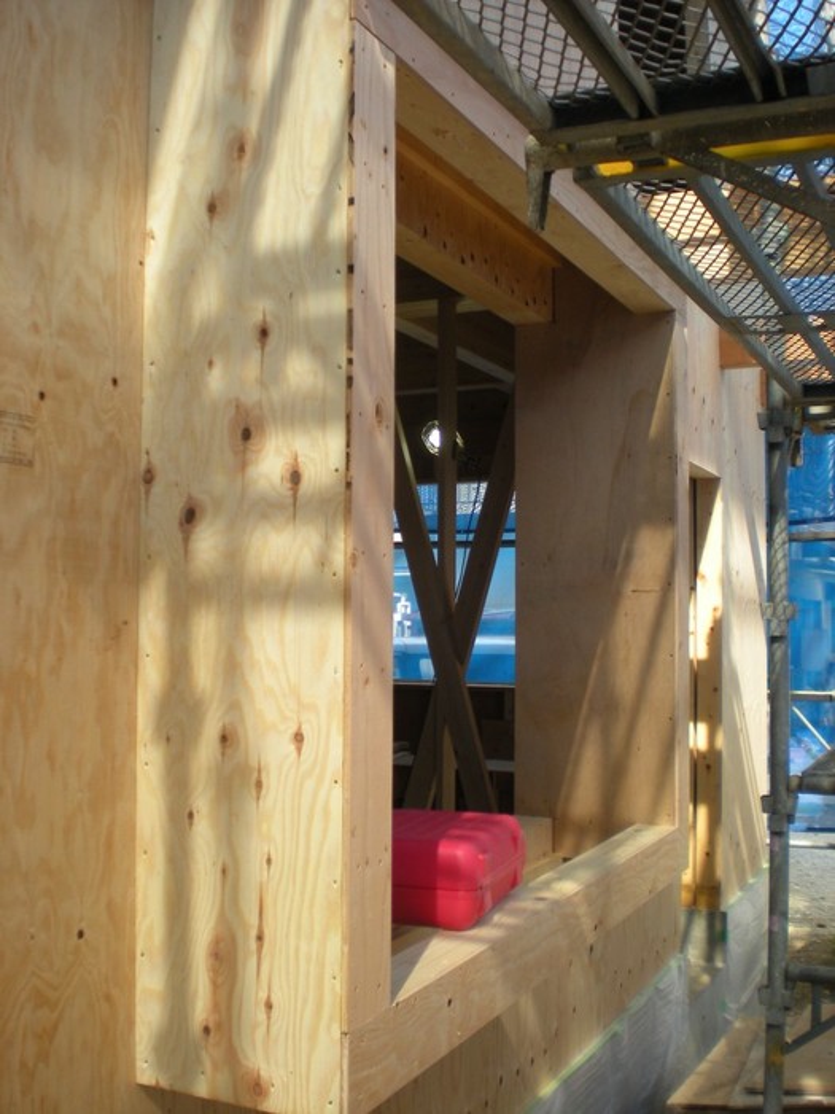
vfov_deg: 49.0
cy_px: 557
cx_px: 418
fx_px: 1222
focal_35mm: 38
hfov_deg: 37.7
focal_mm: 6.3
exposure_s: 1/160
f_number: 3.1
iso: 64
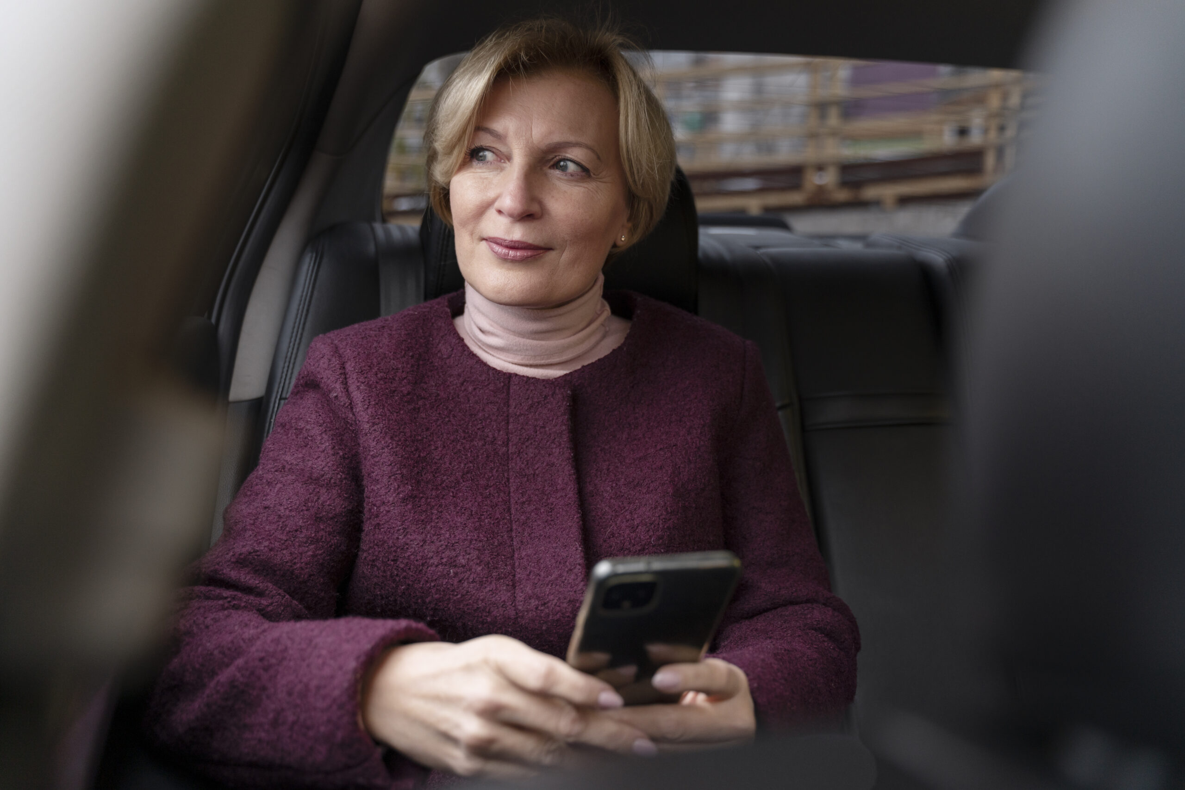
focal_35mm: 32
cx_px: 592
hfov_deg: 58.7
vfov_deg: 41.1
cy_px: 395
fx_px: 1054
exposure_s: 1/200
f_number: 2.8
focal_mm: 32
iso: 500
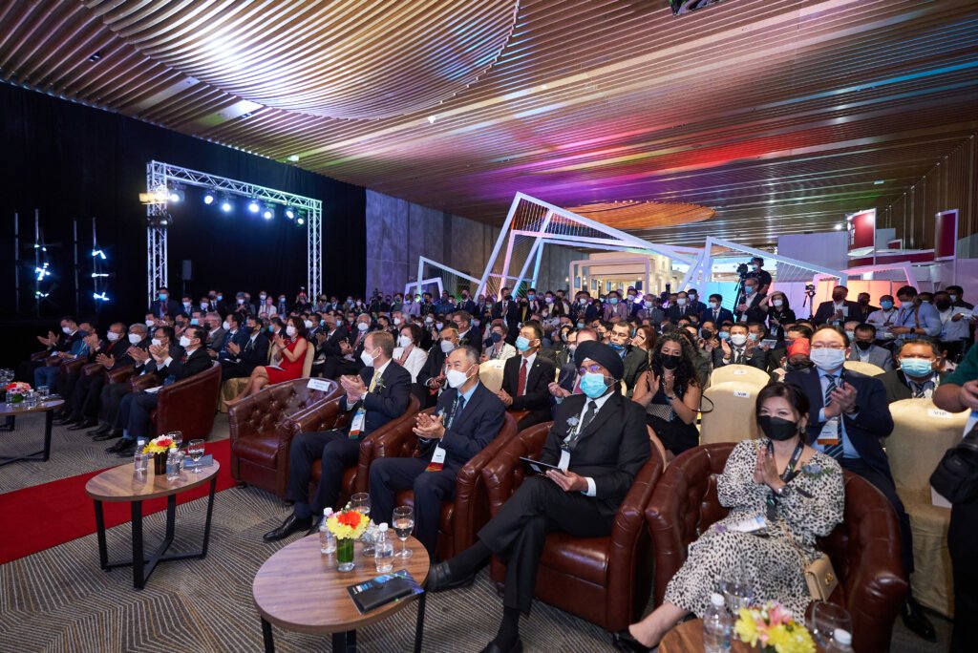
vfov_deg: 73.8
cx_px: 489
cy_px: 326
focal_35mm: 16
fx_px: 435
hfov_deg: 96.7
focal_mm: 16
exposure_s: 1/250
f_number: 2.8
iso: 2500
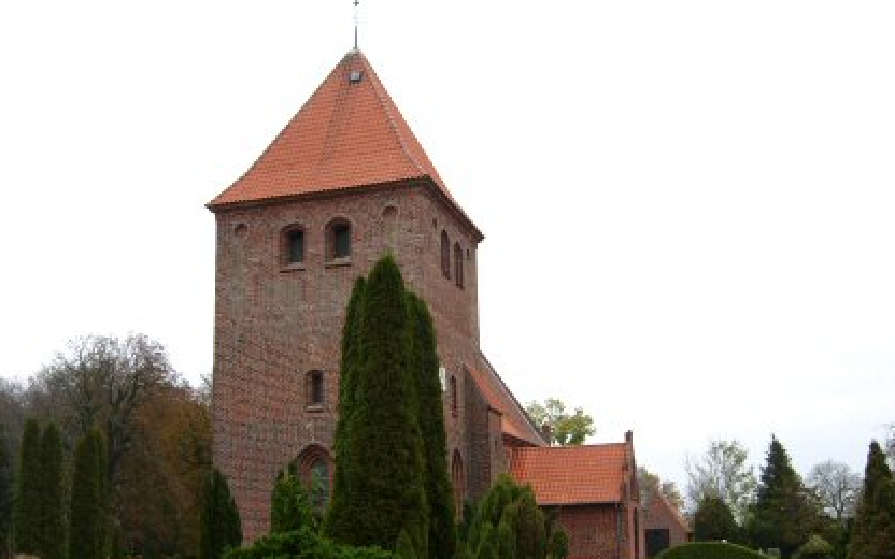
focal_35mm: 39
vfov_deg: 32.8
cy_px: 300
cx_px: 446
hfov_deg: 50.4
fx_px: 951
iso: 50
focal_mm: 7.5
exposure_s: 1/132
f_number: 3.8
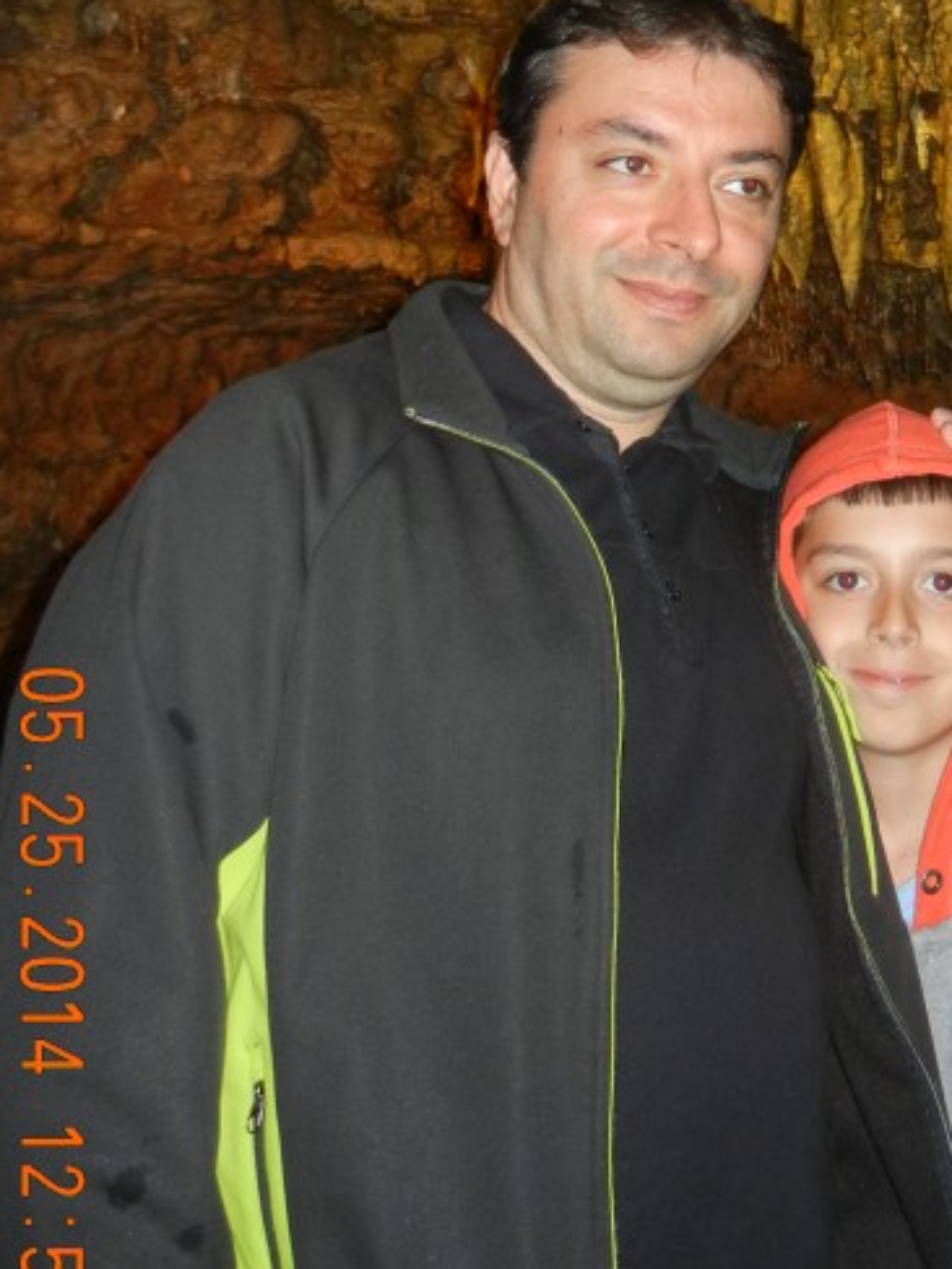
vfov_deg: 29.6
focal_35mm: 63
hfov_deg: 22.7
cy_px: 153
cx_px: 843
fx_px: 2310
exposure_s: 1/30
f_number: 3.5
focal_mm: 5.4
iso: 224
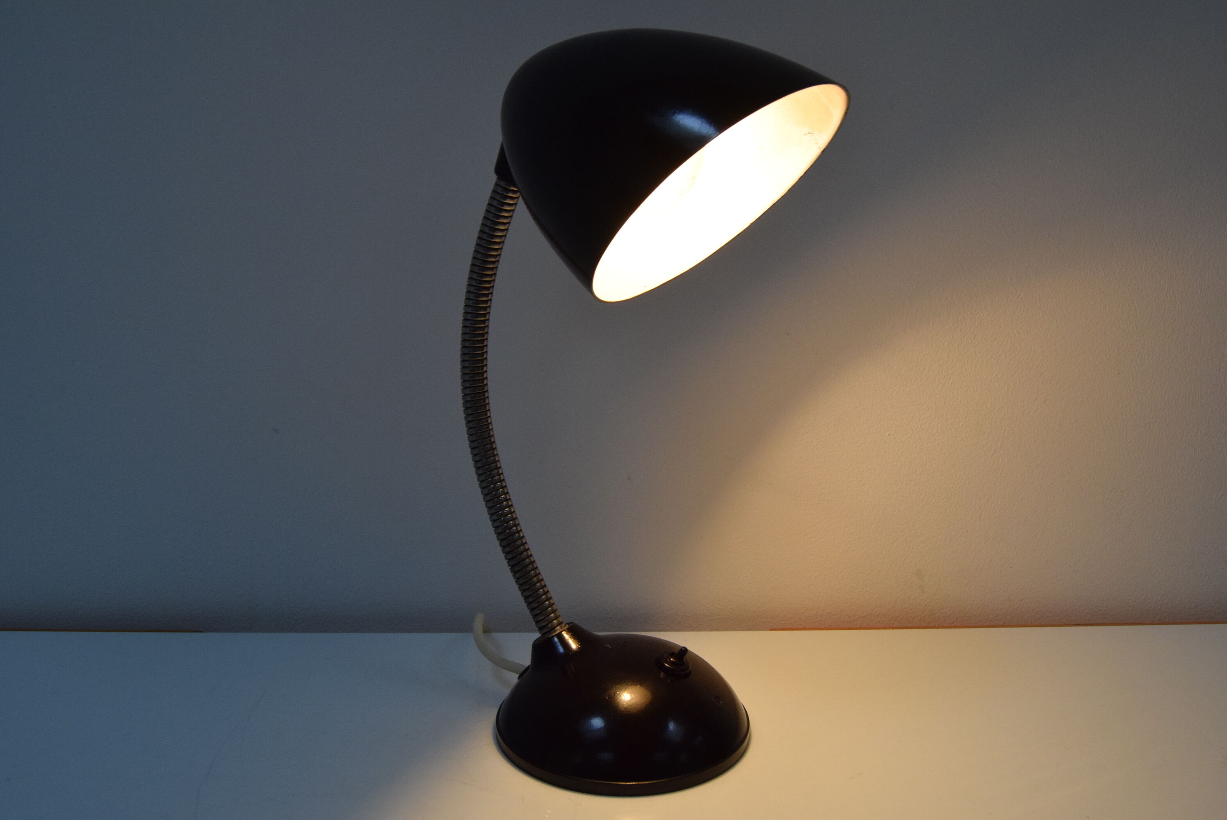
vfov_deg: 40.0
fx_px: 1126
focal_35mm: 33
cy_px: 410
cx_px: 614
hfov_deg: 57.2
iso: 1600
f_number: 6.3
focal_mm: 22
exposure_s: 1/160
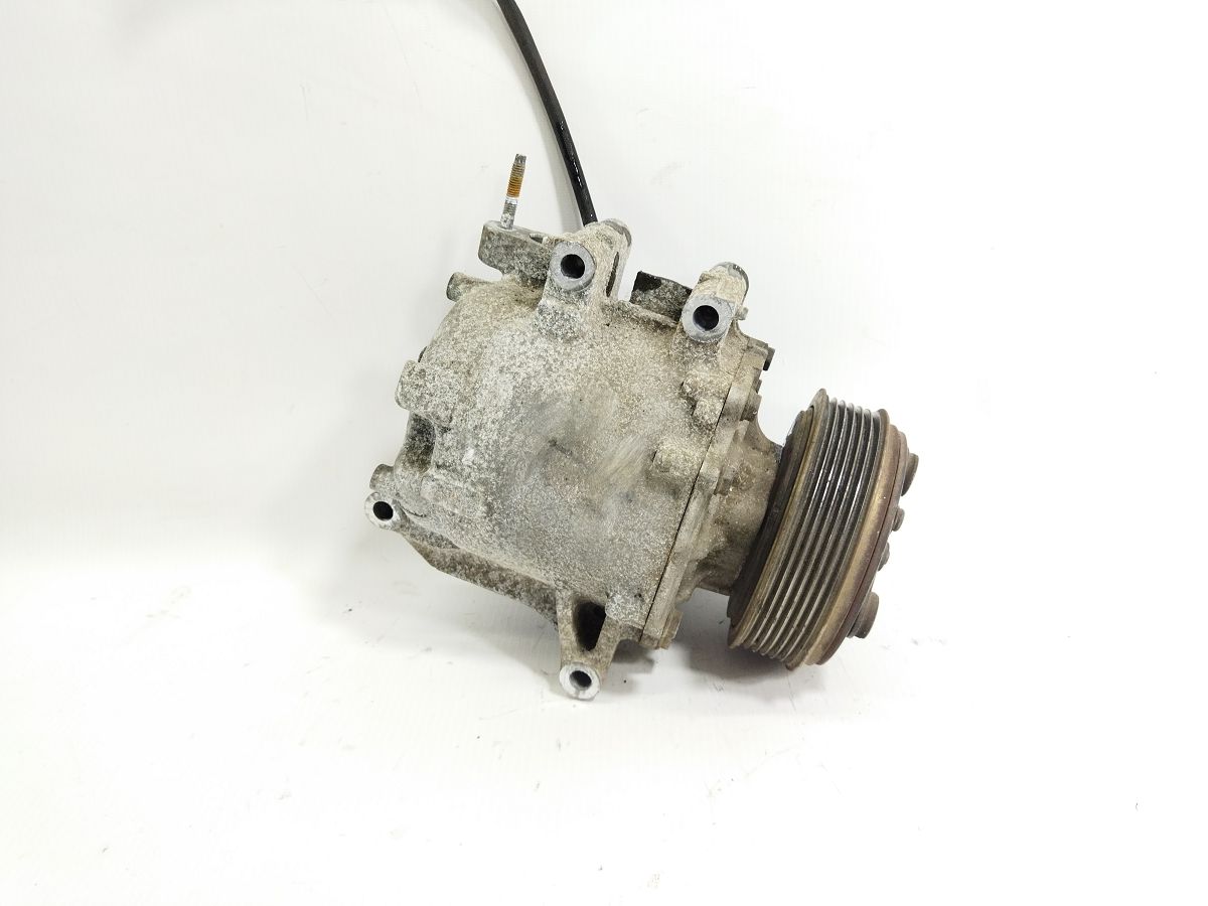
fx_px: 942
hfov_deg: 65.3
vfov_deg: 51.4
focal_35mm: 27
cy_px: 453
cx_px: 604
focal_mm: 4.71
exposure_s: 1/100
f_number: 1.79
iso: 157
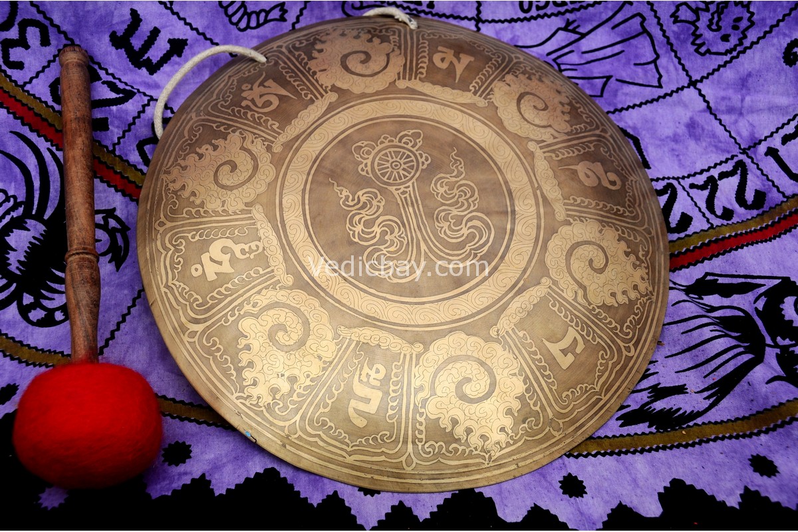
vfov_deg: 28.9
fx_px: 1031
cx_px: 399
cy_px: 266
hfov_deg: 42.3
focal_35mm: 46
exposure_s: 1/100
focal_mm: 31
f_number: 8
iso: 200
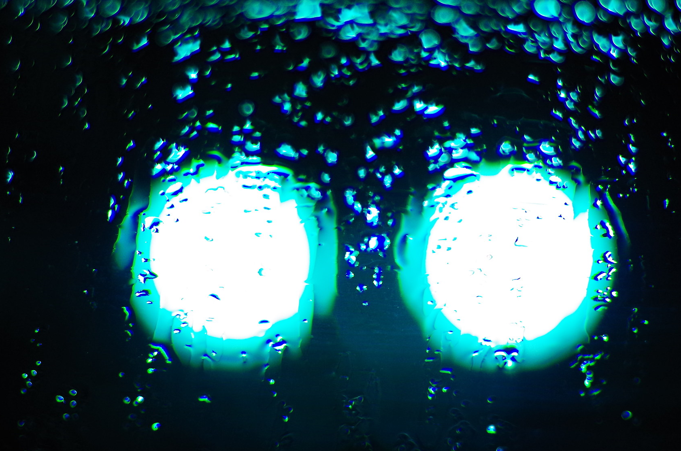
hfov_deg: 19.1
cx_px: 374
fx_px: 2020
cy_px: 201
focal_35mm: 107
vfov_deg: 12.7
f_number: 1.7
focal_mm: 50
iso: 500
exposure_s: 1/25
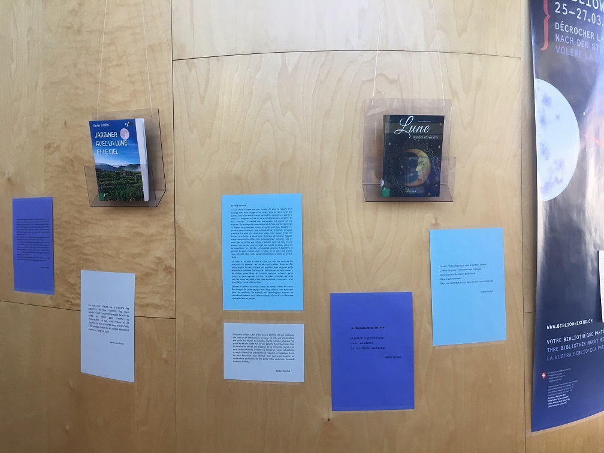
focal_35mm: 29
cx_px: 302
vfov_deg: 48.2
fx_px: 506
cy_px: 226
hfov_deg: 61.7
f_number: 2.2
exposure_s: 1/33
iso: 50
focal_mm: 4.15
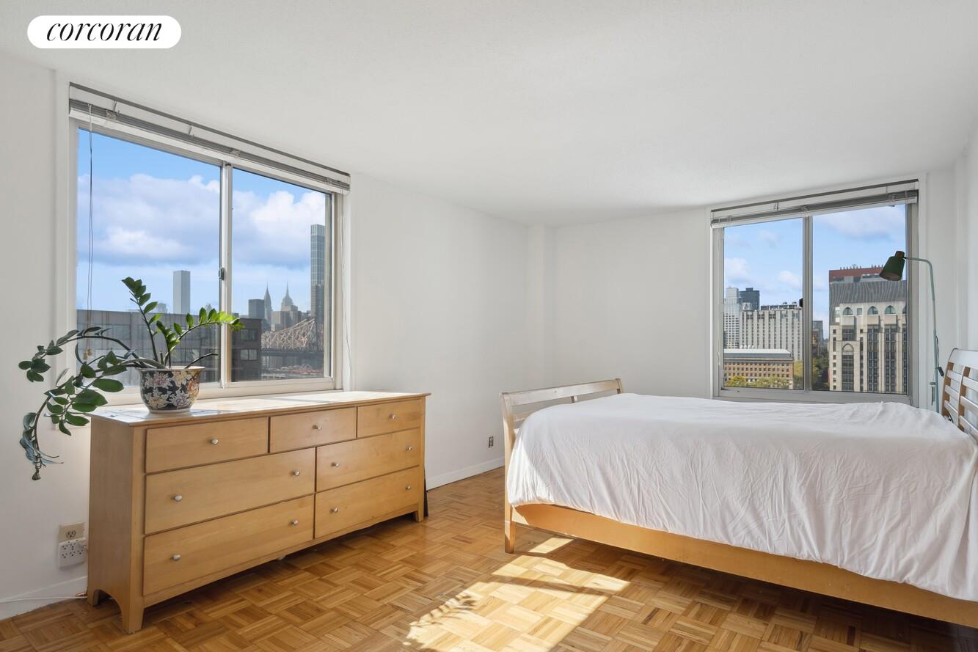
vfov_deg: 67.3
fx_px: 489
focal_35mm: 18
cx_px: 544
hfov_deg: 89.6
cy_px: 349
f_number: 11
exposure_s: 1/25
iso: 200
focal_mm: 16
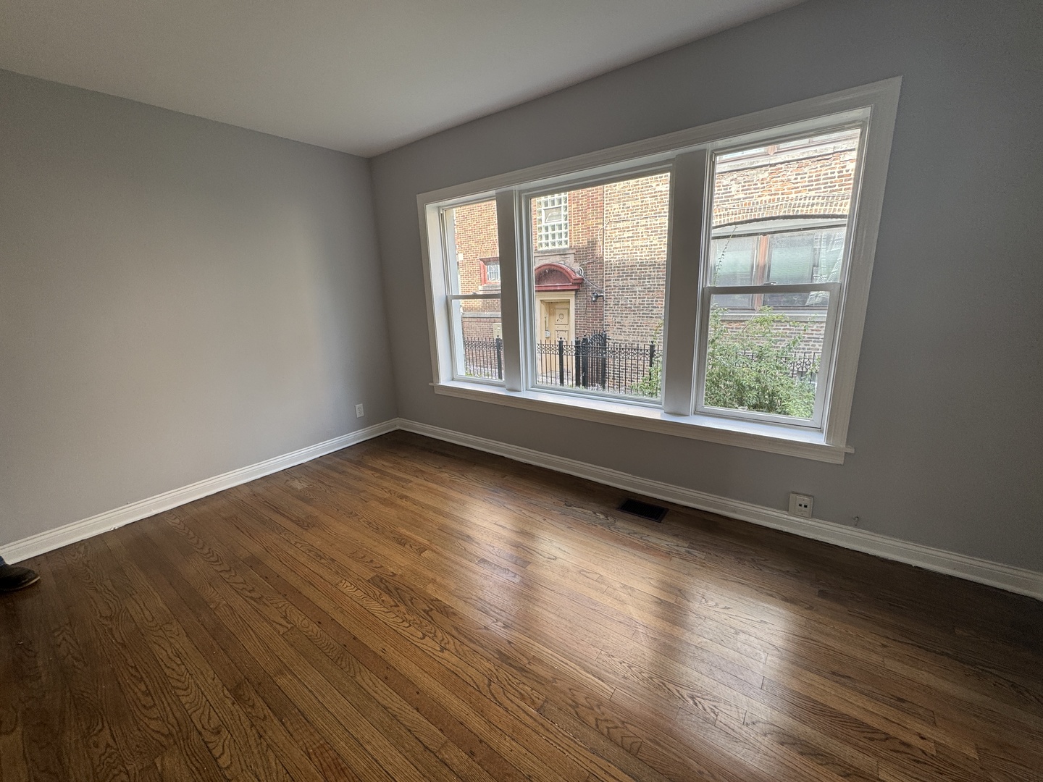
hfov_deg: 102.1
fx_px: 422
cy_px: 391
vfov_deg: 85.7
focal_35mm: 14
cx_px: 522
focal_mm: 2.22
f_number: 2.2
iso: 50
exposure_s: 1/99
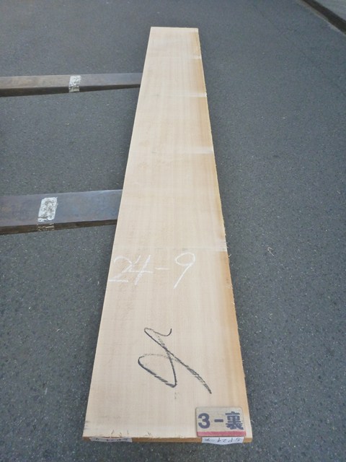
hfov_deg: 49.7
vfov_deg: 63.4
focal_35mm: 28
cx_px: 173
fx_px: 373
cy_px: 231
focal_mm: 4.9
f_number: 3.3
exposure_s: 1/160
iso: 400
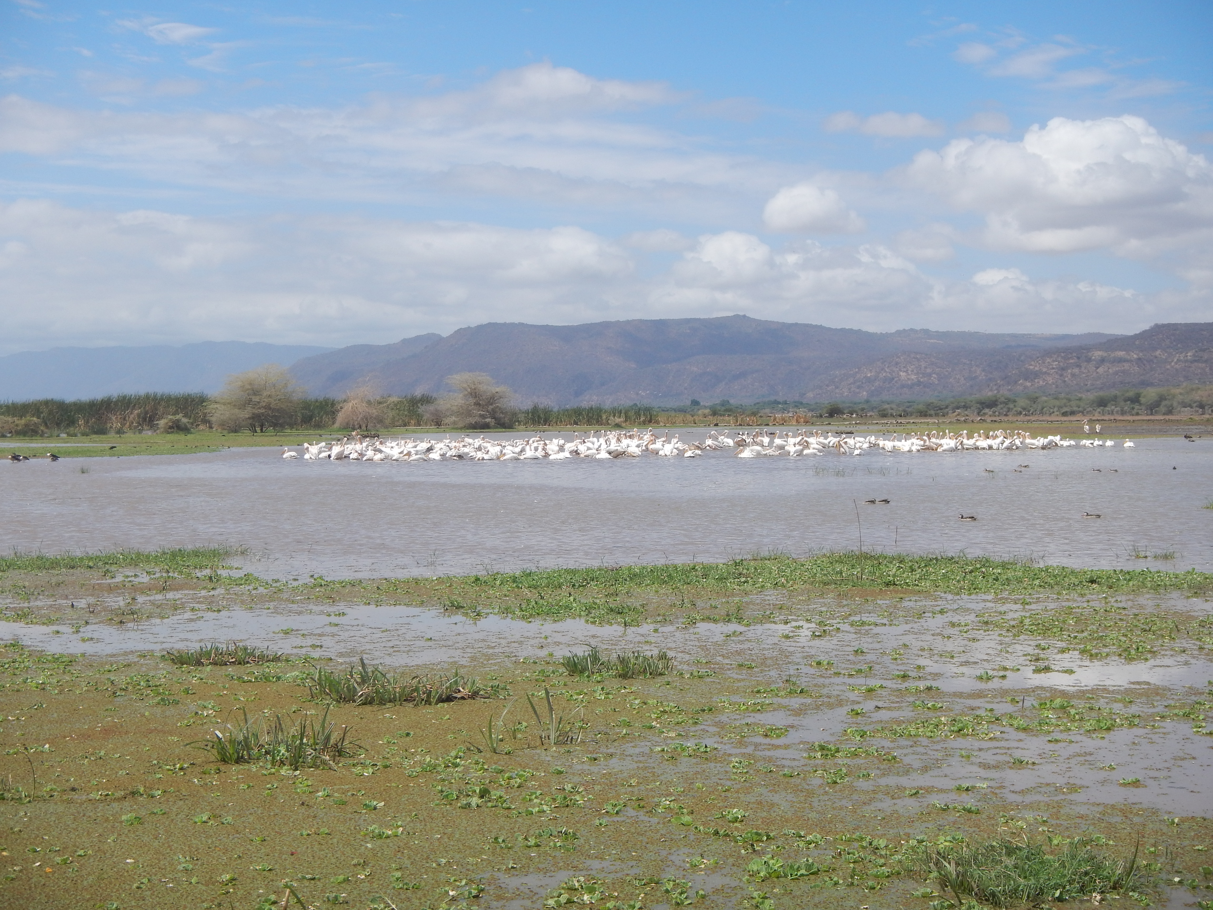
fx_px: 2102
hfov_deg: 32.2
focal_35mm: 60
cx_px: 606
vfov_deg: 24.4
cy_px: 455
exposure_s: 1/1250
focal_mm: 10.8
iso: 125
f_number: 4.2
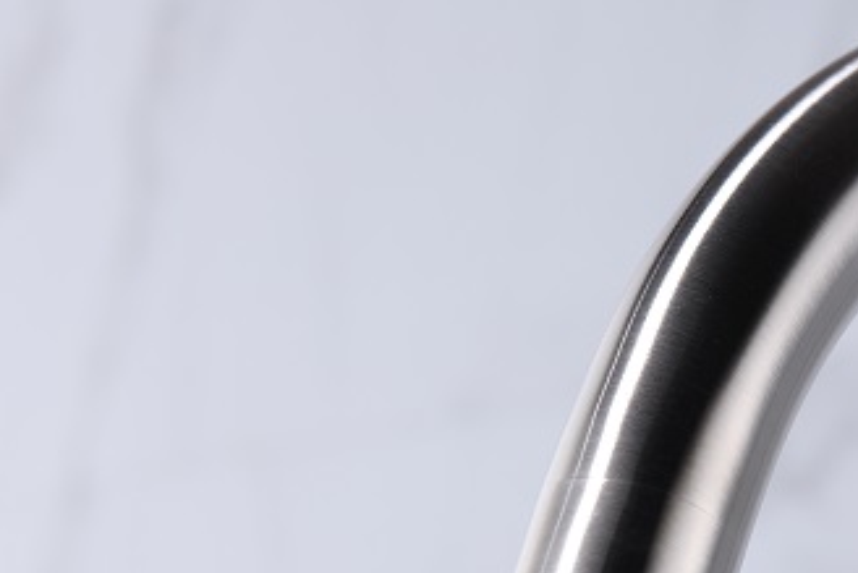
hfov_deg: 12.8
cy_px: 602
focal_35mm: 160
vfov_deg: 8.5
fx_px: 3815
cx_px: 704
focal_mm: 70
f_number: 10
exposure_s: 1/100
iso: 100
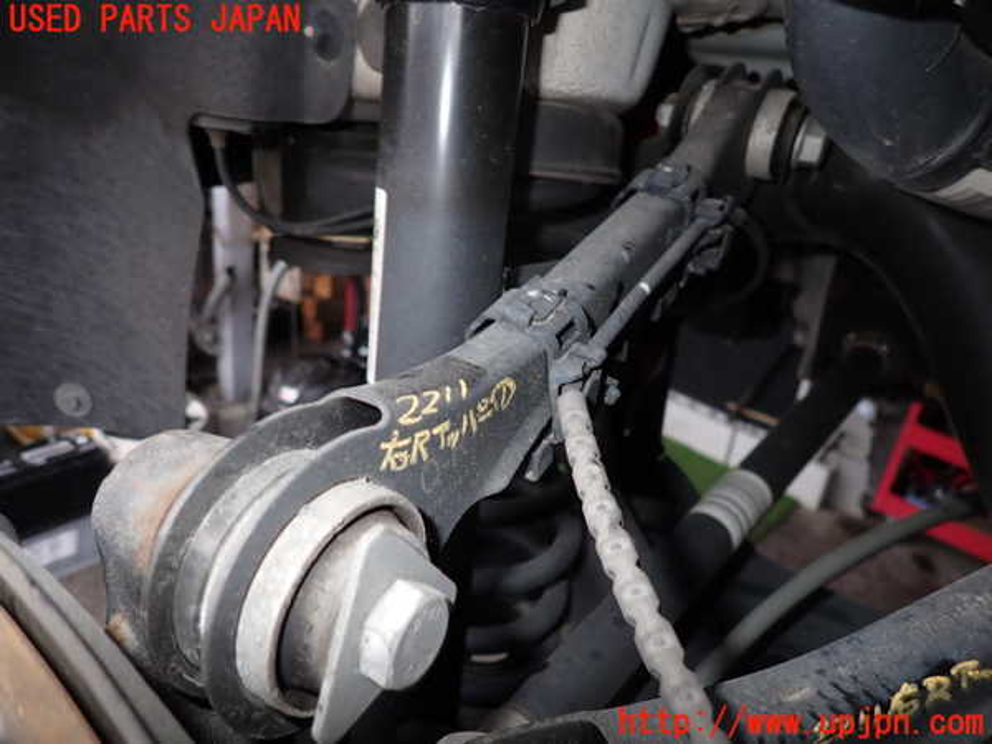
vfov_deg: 54.9
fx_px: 716
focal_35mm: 25
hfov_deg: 69.4
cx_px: 496
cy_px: 372
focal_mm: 4.5
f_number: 5.6
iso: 160
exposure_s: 1/30
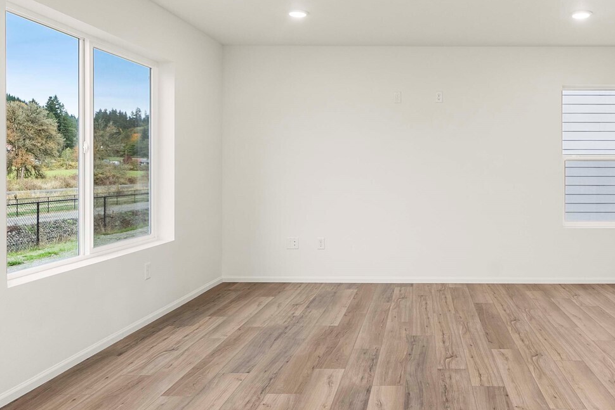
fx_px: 479
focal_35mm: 28
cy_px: 183
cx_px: 415
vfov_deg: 46.4
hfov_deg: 63.6
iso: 125
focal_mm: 16
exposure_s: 1/60
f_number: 7.1
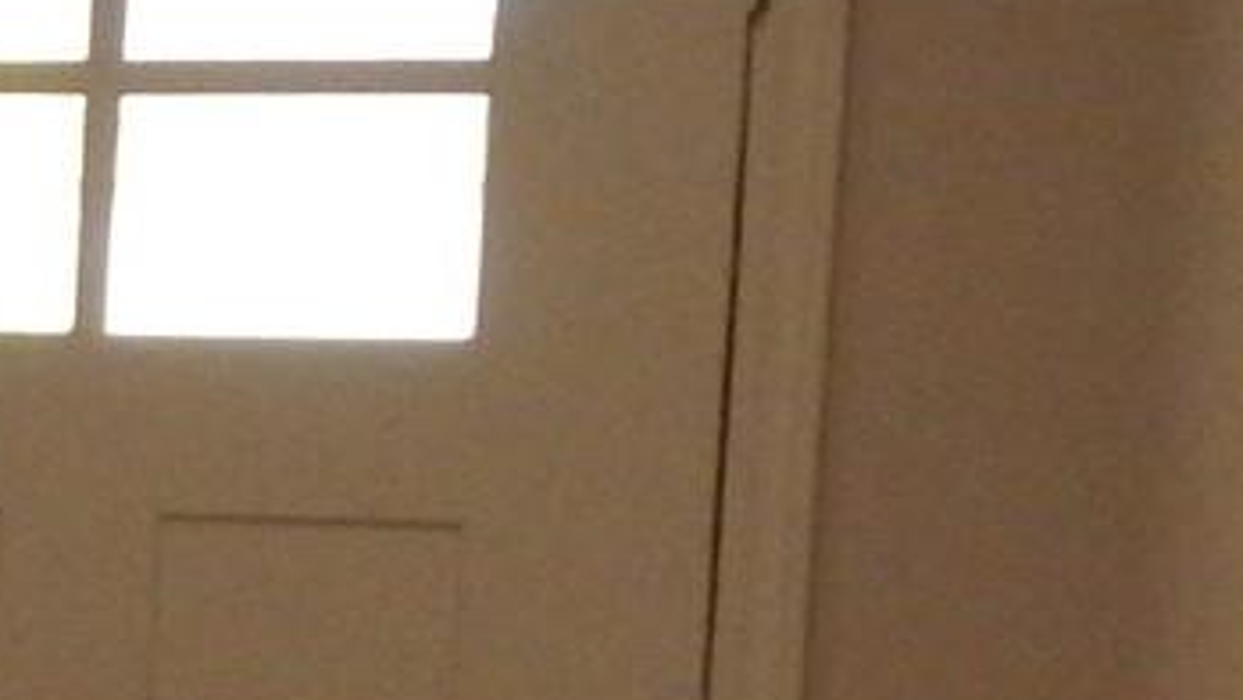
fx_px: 4649
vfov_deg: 8.5
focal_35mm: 141
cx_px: -1511
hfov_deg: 12.6
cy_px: 868
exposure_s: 1/100
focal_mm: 4
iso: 400
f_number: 3
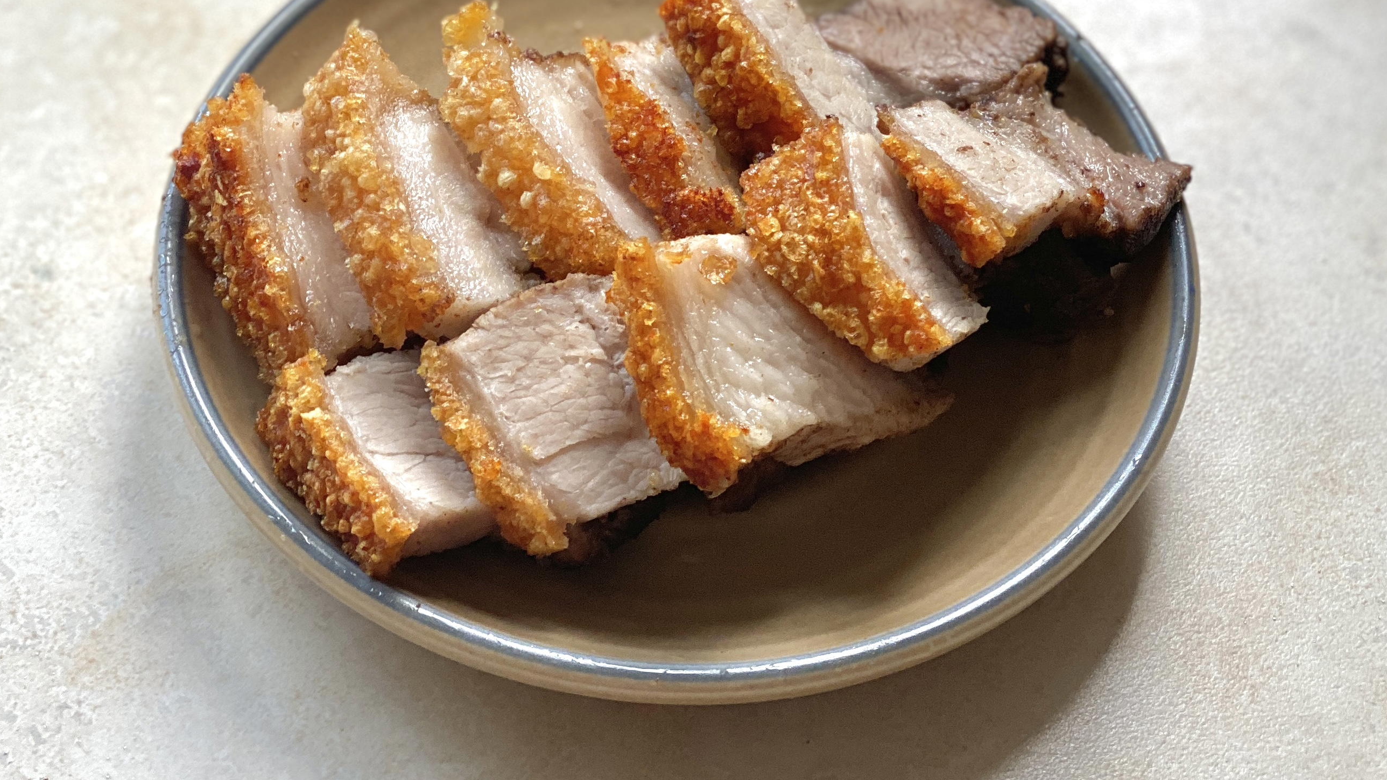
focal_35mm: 57
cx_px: 692
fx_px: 2096
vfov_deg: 21.0
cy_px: 298
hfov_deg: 36.6
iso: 64
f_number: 2
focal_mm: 6
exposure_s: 1/122
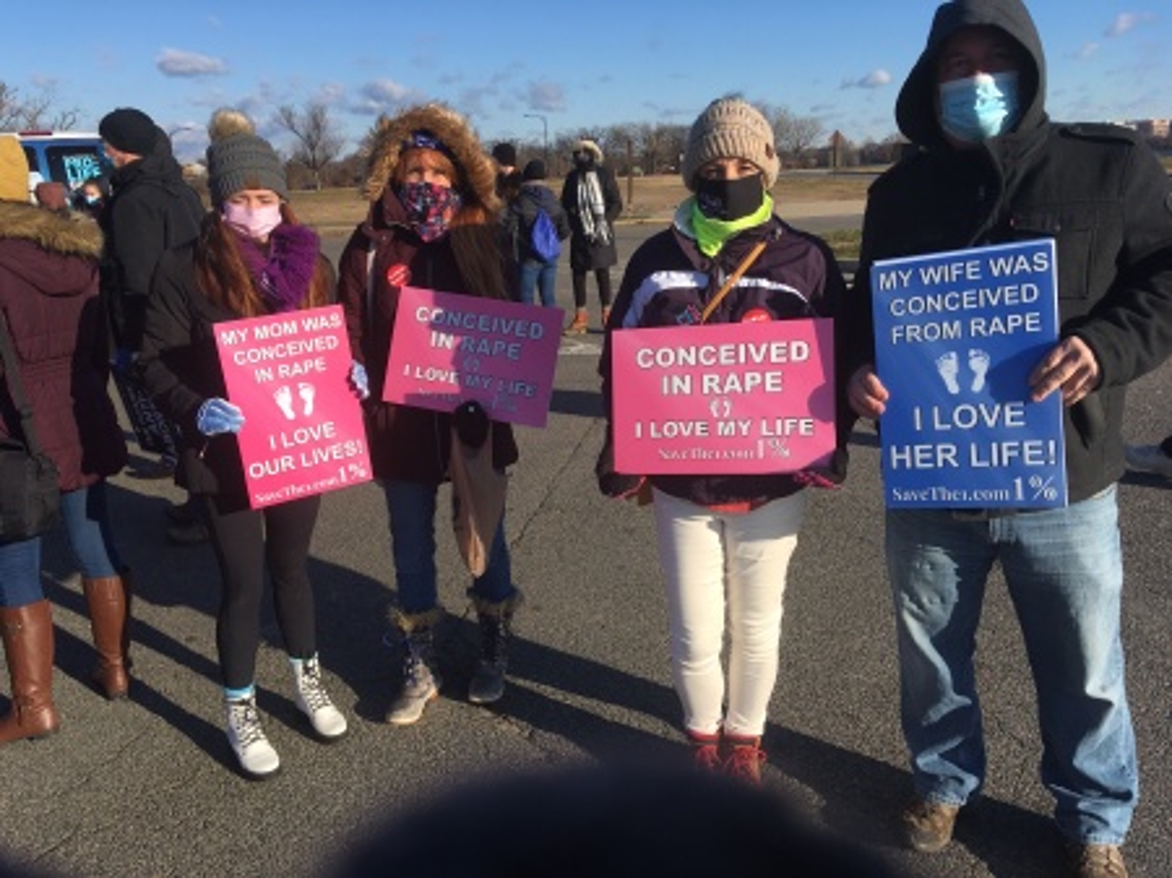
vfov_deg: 48.2
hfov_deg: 61.7
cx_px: 586
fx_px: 981
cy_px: 439
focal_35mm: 29
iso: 25
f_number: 2.2
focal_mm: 4.15
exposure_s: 1/1479
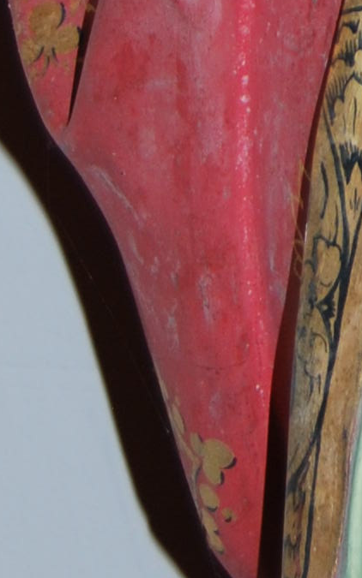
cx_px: 840
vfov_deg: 7.3
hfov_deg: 4.6
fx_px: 4435
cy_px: -366
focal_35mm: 281
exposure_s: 1/60
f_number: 4.5
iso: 200
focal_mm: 32
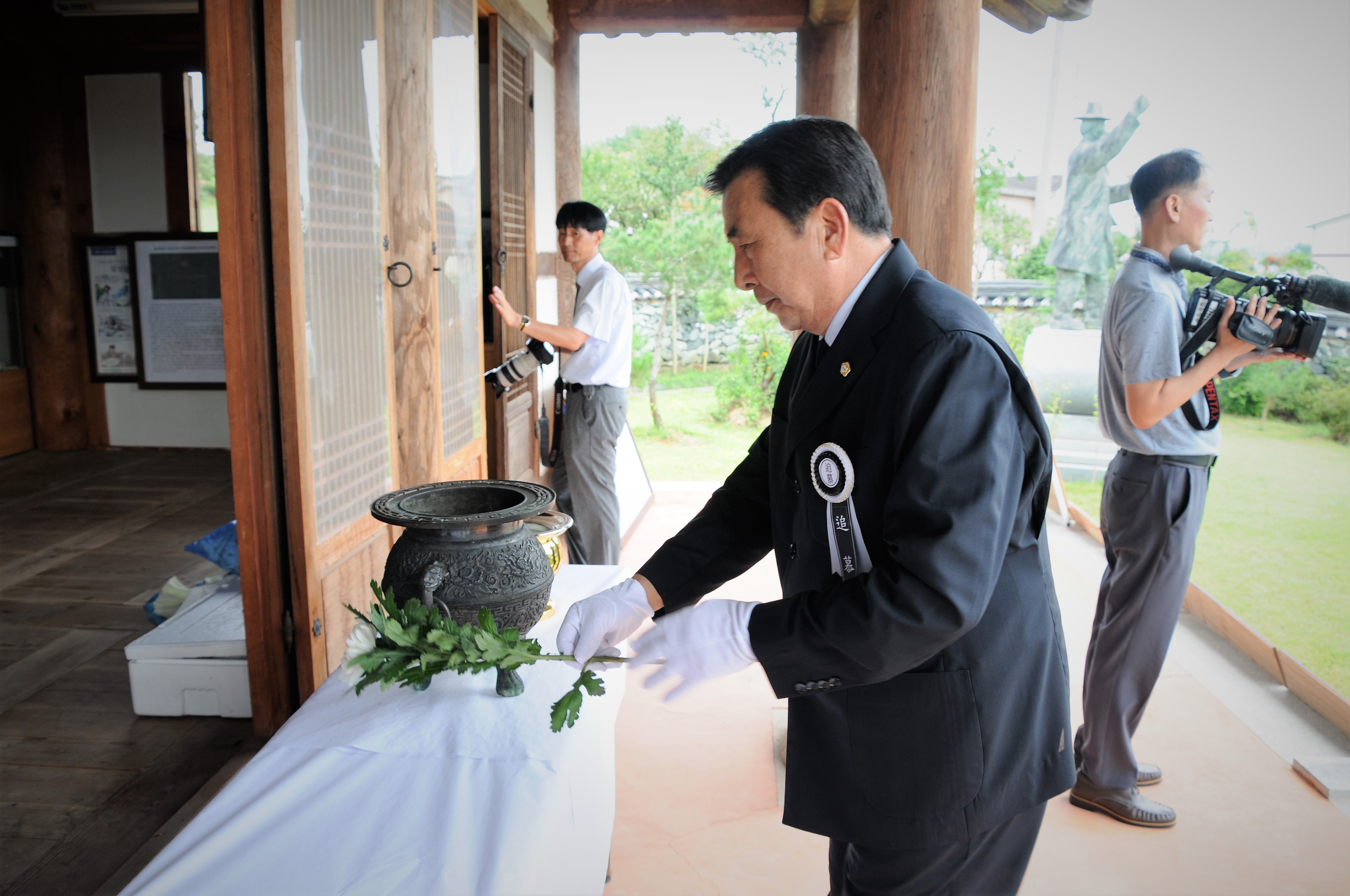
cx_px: 675
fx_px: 1011
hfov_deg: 67.4
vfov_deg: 47.8
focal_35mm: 27
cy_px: 448
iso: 200
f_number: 4.5
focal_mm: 18
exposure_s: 1/80
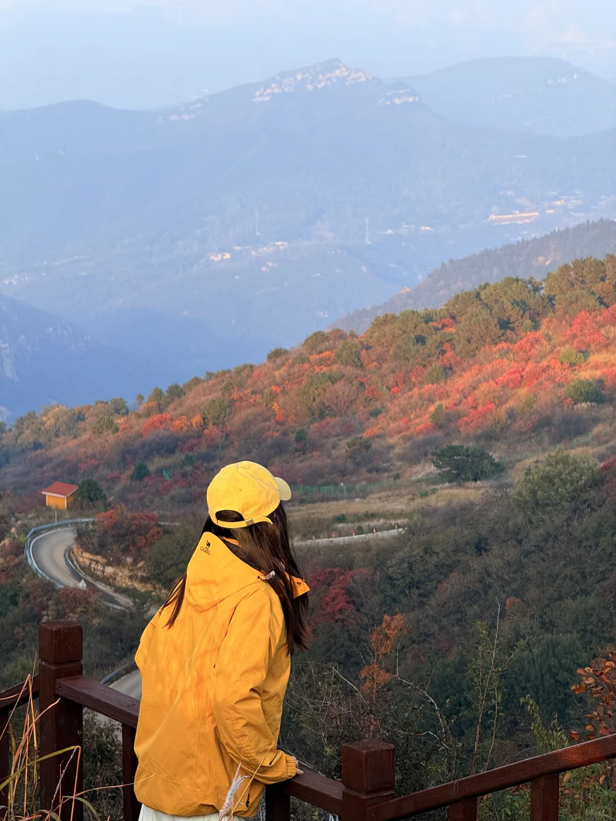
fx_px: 2847
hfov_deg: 12.3
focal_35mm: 120
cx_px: 308
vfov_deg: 16.4
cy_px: 410
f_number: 2.8
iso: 50
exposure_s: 1/229
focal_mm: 15.66
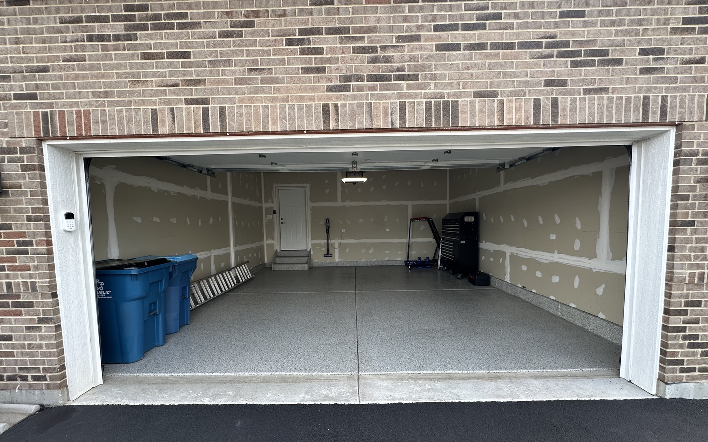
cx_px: 352
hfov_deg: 101.5
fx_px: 289
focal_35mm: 15
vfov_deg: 74.5
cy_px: 244
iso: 40
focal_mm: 2.22
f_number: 2.2
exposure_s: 1/187
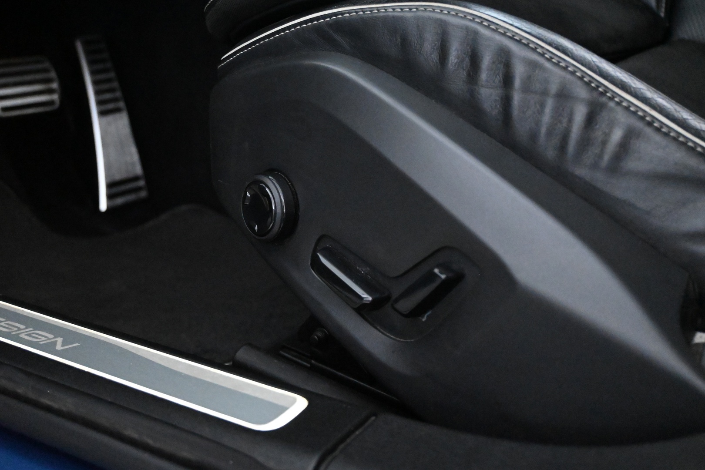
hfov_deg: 40.5
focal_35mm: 49
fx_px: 955
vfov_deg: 27.7
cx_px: 352
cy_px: 235
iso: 11400
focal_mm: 32.5
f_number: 5
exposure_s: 1/50
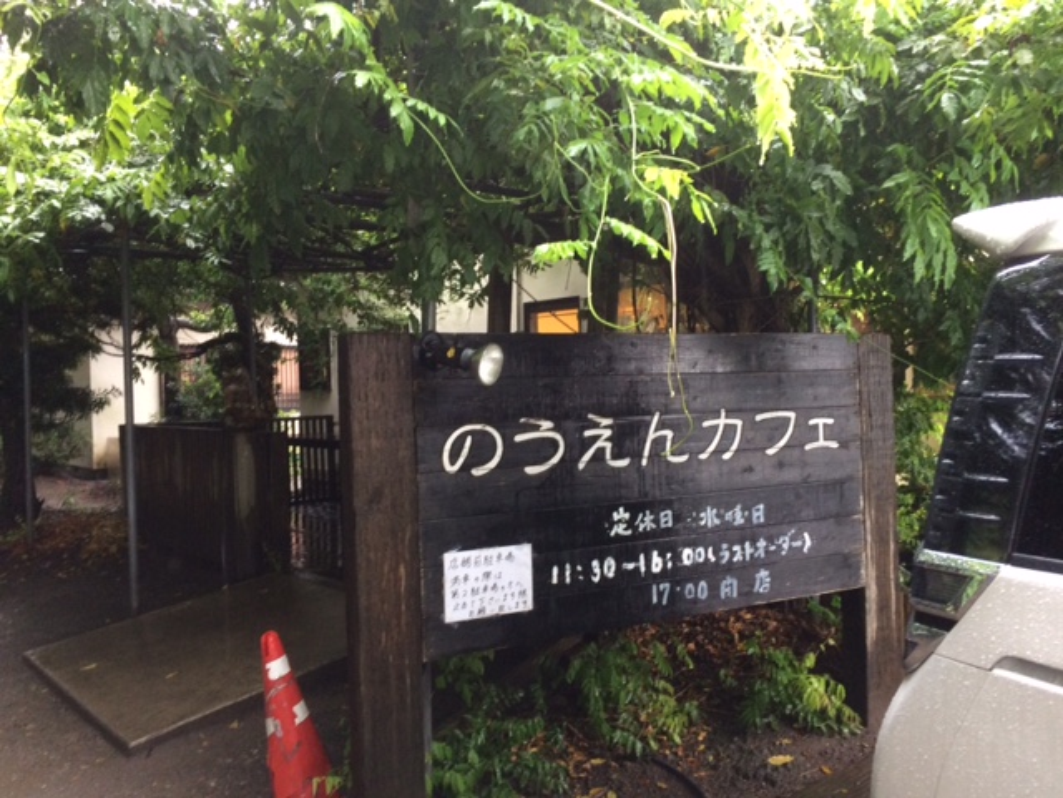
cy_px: 399
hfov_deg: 61.7
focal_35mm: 29
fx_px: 891
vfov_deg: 48.2
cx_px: 532
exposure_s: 1/30
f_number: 2.2
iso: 160
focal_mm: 4.15
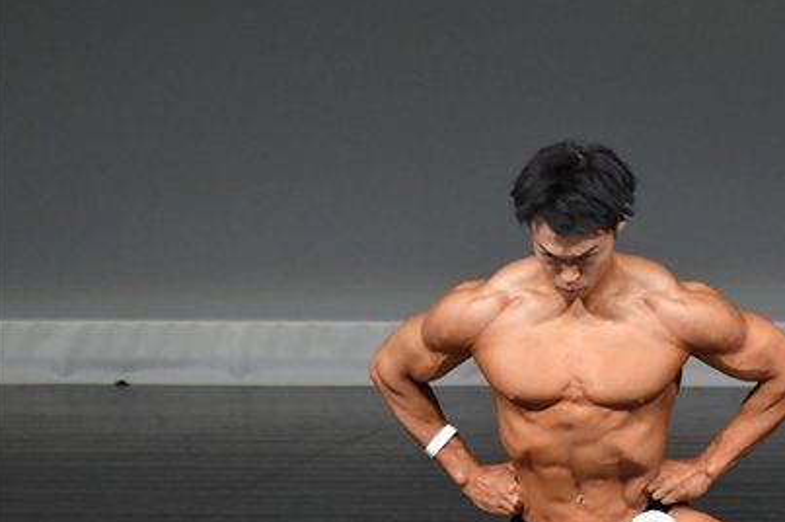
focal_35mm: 865
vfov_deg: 1.6
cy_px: 464
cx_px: 747
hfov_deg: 2.4
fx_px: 18846
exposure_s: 1/400
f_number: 5.6
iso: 4000
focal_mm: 300
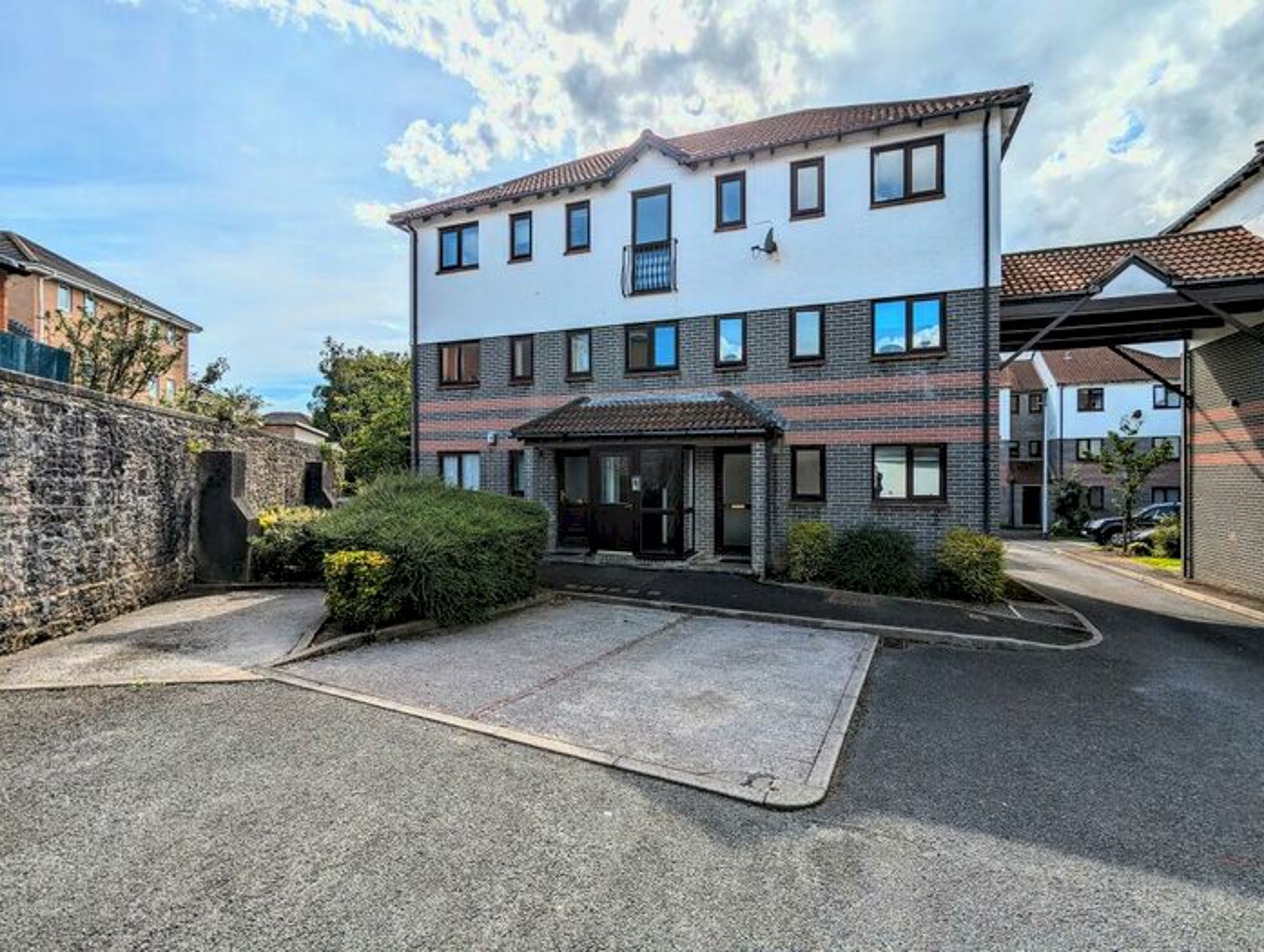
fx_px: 585
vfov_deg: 78.3
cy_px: 476
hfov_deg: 94.4
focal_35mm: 16
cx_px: 632
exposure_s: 1/3861
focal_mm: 2.35
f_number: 2.2
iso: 35
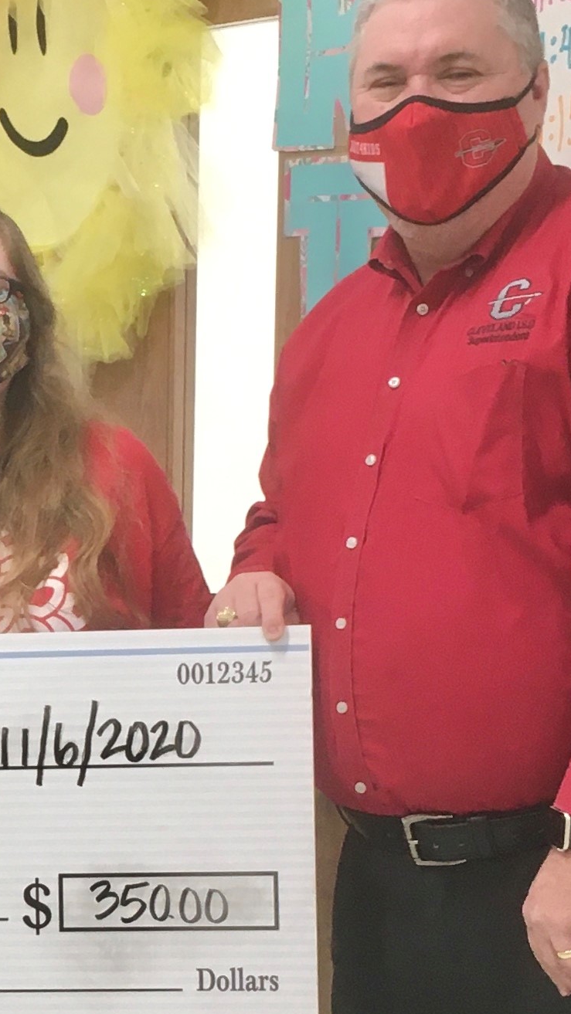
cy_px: 746
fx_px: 2610
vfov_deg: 21.8
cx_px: -127
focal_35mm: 97
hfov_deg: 12.2
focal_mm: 4.15
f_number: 2.2
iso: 64
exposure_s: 1/30
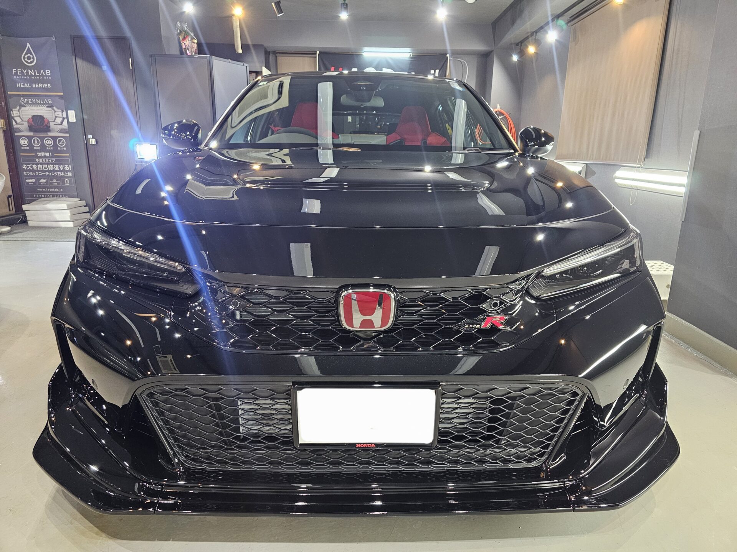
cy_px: 276
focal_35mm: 23
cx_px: 368
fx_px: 490
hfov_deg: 73.9
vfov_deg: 58.9
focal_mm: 6.3
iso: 500
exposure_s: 1/50.3
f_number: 1.7
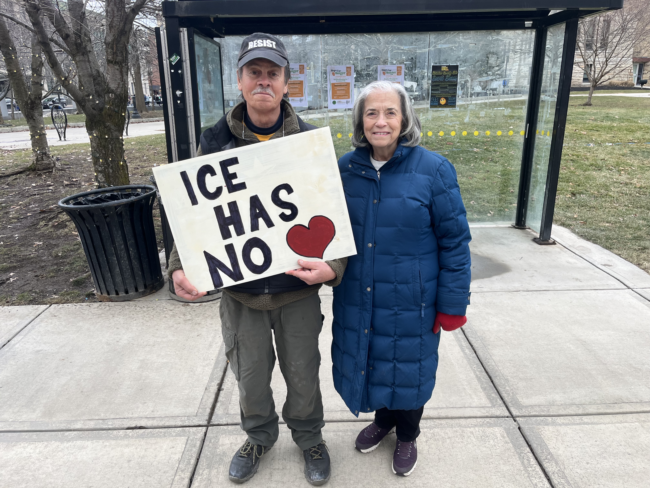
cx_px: 325
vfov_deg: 53.1
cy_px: 244
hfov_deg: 67.3
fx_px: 488
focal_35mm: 26
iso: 50
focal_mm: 5.1
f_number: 1.6
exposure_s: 1/369
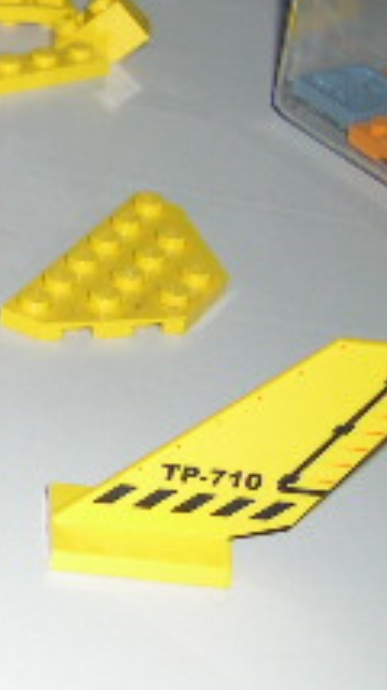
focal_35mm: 124
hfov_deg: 8.7
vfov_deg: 17.3
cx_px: -613
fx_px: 2268
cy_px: 416
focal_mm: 8
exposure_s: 1/60
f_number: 2.8
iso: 100
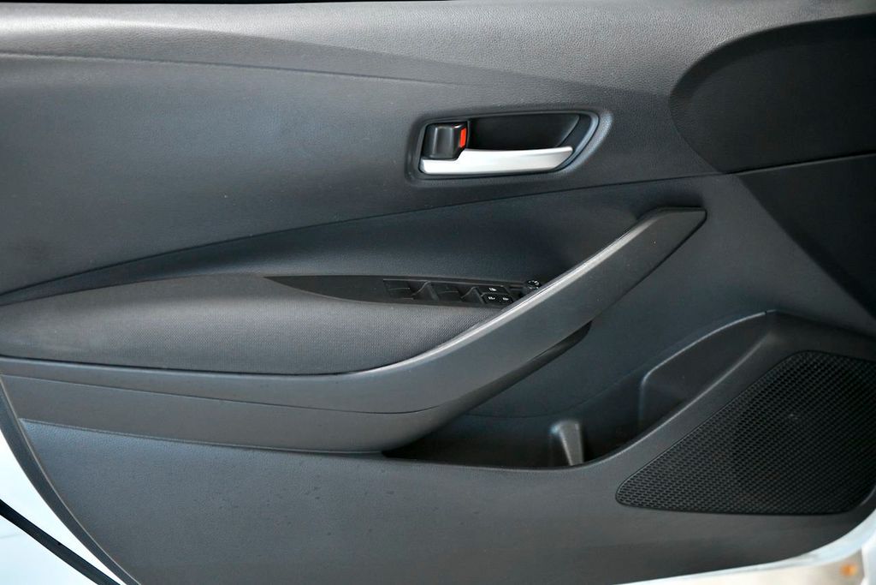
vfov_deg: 20.9
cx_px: 438
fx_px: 1582
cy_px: 292
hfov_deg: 31.0
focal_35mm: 65
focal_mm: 65
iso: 2500
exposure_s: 1/400
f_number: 3.5
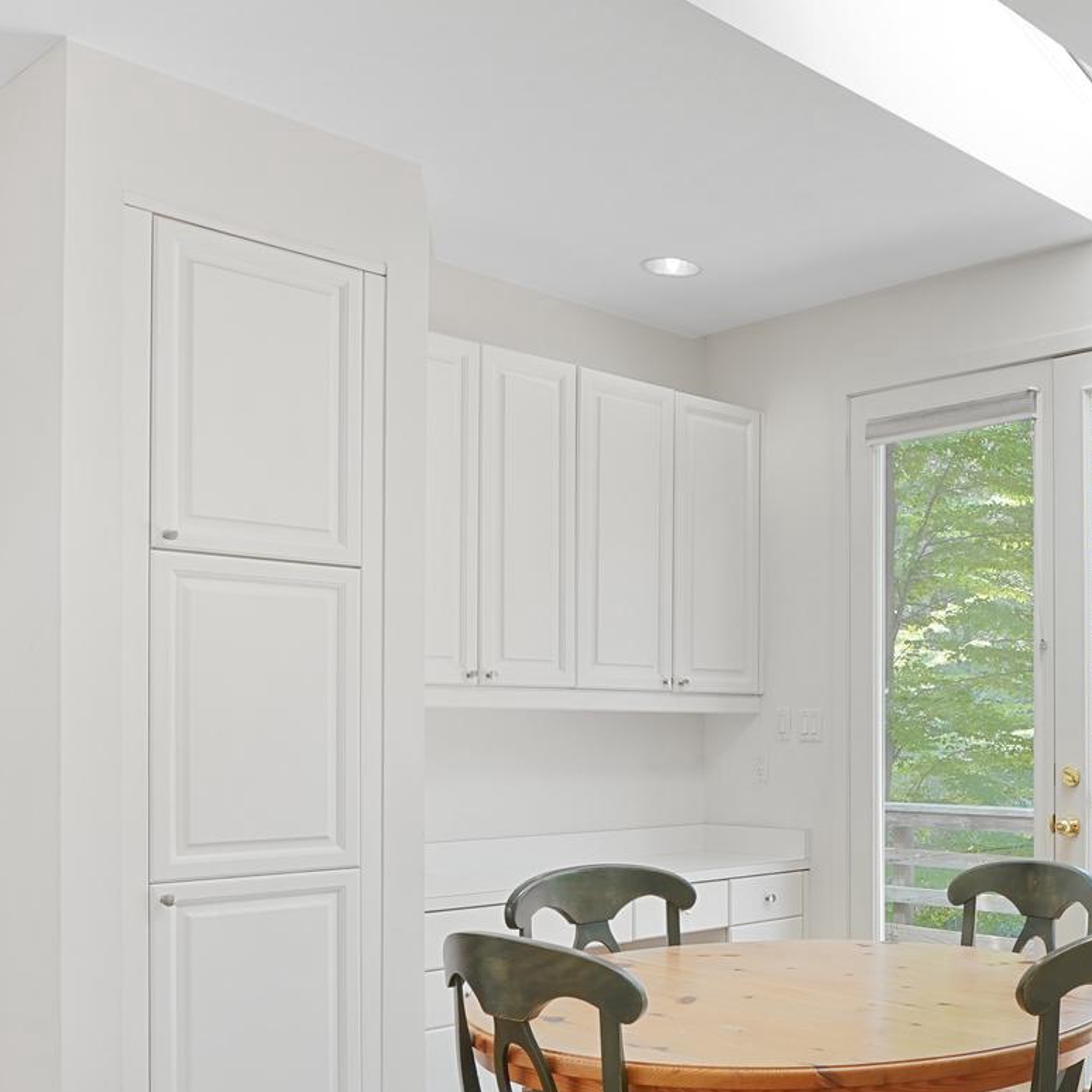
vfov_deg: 45.3
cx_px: 989
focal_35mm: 36
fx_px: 1285
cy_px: 734
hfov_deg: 42.2
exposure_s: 1/30
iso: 800
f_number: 8
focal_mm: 16
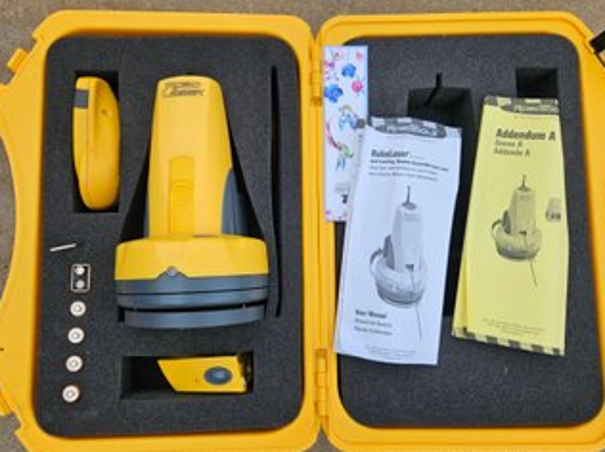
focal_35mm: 25
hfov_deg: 69.4
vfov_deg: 54.7
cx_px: 286
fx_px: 436
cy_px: 235
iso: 32
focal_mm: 5.4
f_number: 1.8
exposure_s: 1/1606
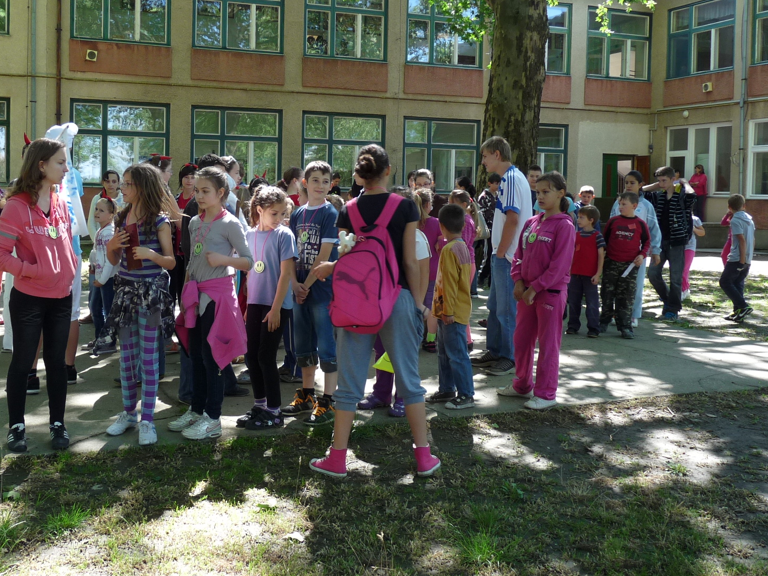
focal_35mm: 38
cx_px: 290
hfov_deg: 48.5
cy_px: 237
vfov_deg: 37.6
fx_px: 843
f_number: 2.8
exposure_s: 1/100
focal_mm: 4.8
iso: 100
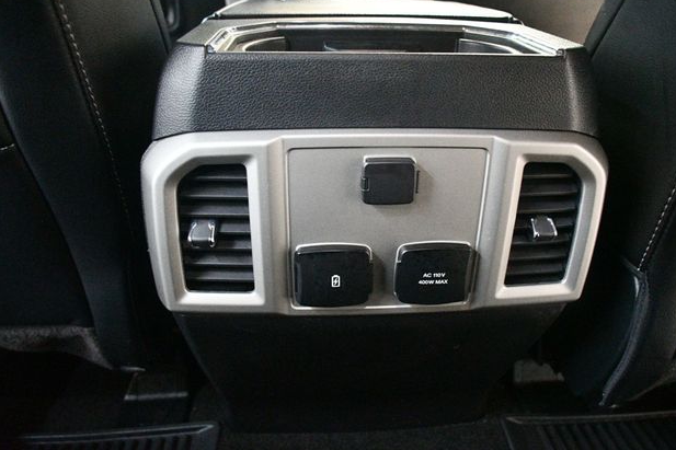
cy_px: 219
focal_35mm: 28
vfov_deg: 46.4
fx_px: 526
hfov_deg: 65.5
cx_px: 348
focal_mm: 18
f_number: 3.5
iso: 11400
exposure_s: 1/60
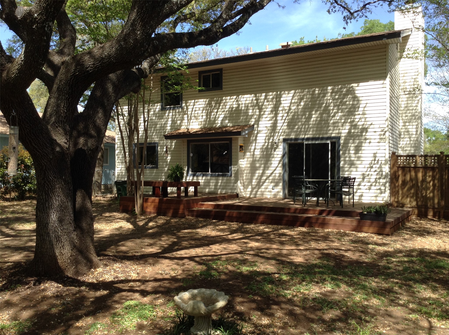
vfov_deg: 42.8
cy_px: 168
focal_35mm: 33
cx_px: 224
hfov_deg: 55.4
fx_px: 427
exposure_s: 1/402
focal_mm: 3.3
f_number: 2.4
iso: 25
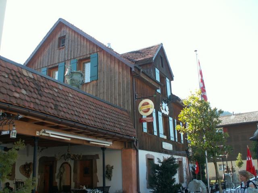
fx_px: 261
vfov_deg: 40.7
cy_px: 96
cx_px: 129
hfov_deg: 52.6
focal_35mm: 35
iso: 50
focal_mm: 5.86
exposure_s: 1/80
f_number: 4
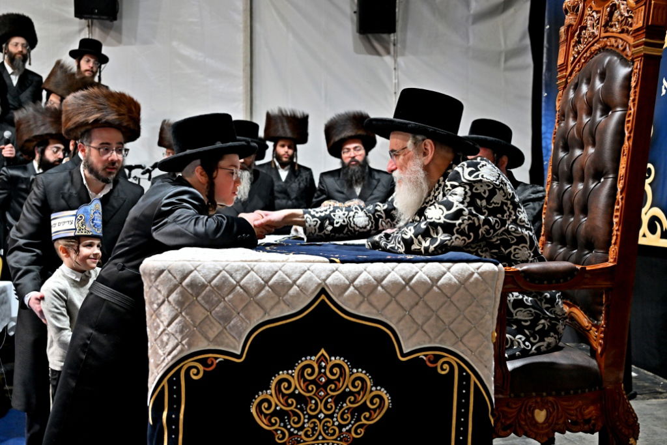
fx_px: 649
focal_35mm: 35
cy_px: 222
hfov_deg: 54.4
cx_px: 334
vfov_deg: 37.9
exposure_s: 1/125
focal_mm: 35
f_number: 4
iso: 1250
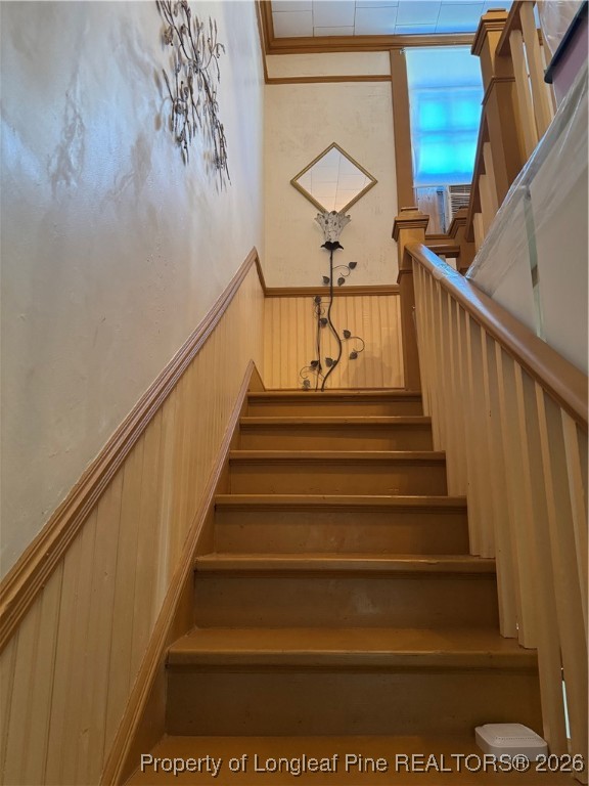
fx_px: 544
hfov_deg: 56.8
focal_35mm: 24
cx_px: 294
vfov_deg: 71.6
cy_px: 393
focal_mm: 6.76
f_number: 1.78
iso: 800
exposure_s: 1/60
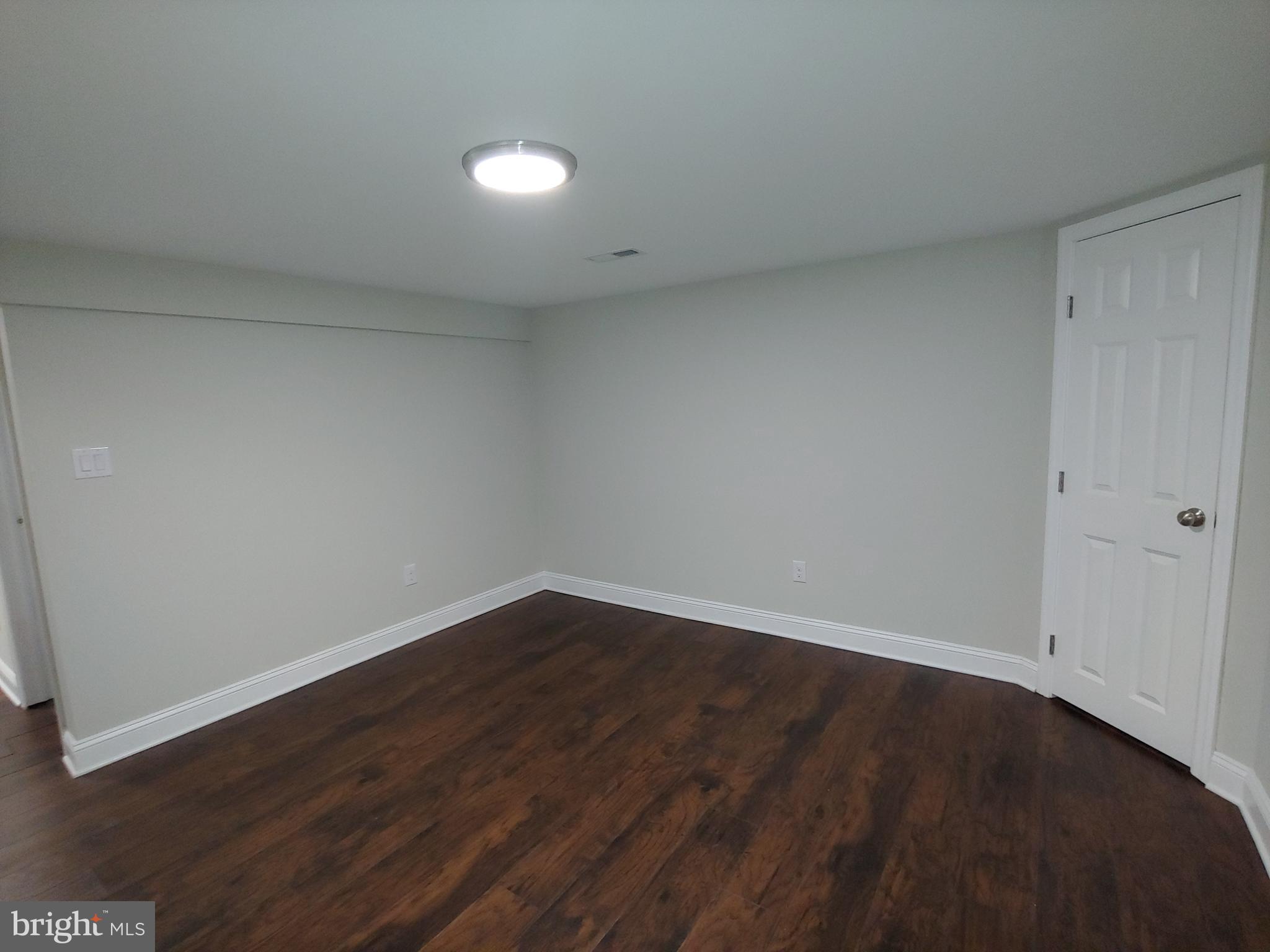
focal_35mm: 16
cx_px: 635
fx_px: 587
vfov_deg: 78.1
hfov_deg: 94.5
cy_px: 476
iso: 200
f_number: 1.9
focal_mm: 2.18
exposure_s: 1/20
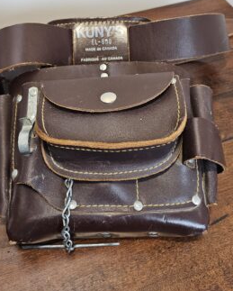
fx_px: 318
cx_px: 111
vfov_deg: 47.7
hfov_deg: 40.2
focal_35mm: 37
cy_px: 82
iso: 125
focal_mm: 6.3
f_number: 1.7
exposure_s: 1/120
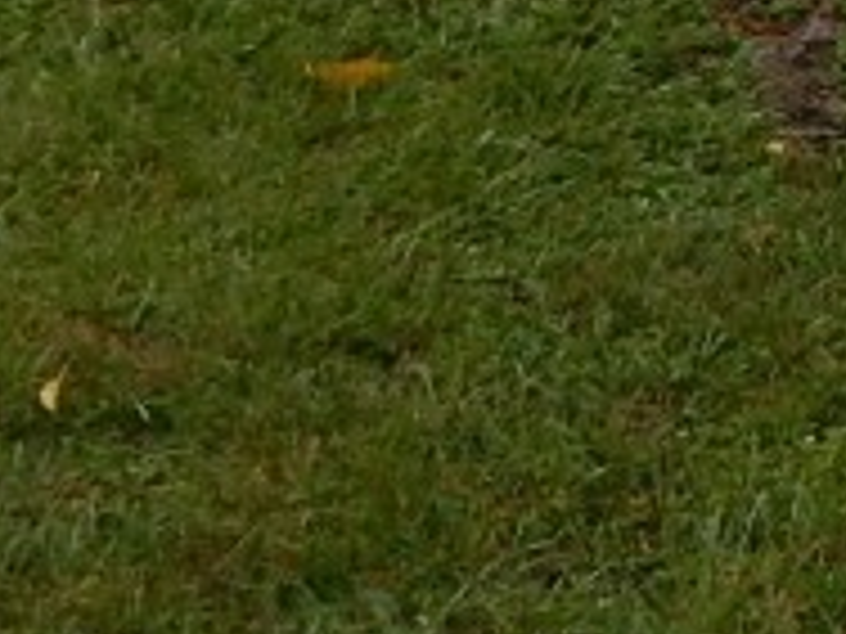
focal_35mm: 120
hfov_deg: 14.9
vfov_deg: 10.4
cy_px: -958
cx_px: 1377
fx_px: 2933
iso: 125
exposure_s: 1/400
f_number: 3
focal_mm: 4
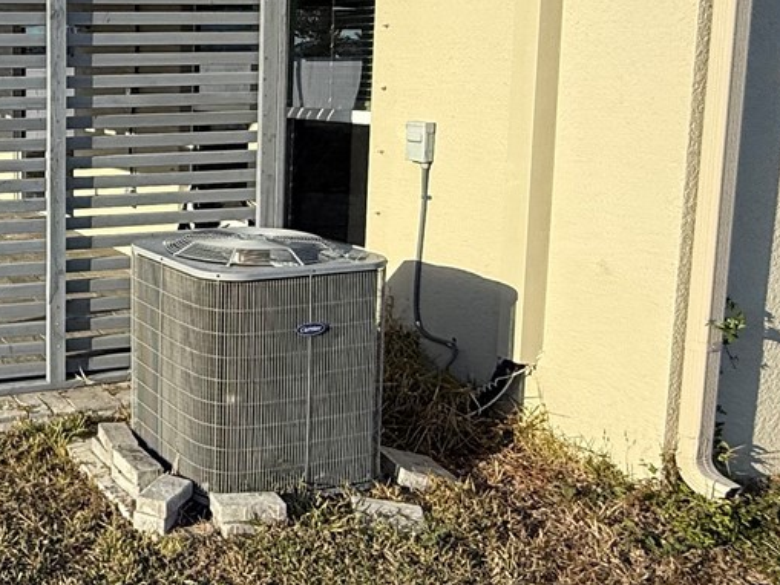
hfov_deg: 37.5
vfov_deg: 32.5
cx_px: -32
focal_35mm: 44
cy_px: 182
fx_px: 992
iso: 50
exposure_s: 1/1339
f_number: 2.2
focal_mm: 2.22
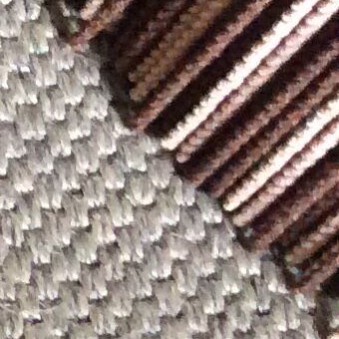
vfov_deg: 8.1
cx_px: -949
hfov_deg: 6.7
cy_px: 307
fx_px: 2382
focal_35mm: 215
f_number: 2.4
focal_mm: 3.3
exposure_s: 1/25
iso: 200
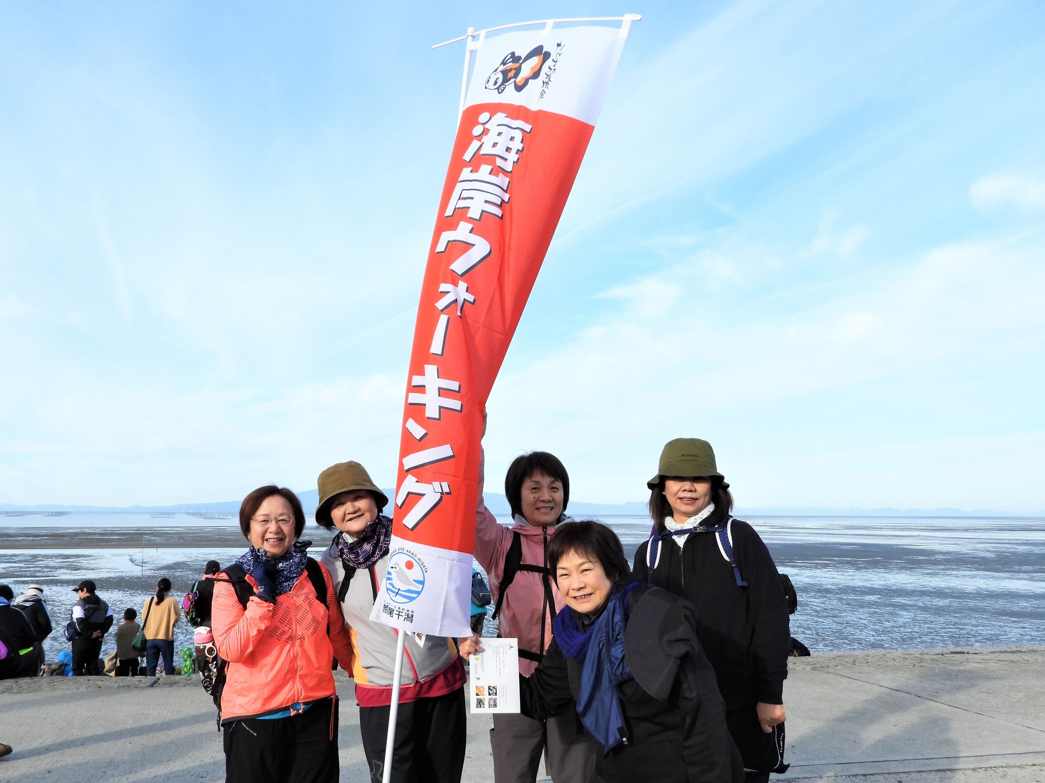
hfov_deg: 71.6
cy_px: 392
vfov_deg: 56.8
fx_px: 724
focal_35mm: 24
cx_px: 522
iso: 100
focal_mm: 4.3
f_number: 2.8
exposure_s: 1/1000
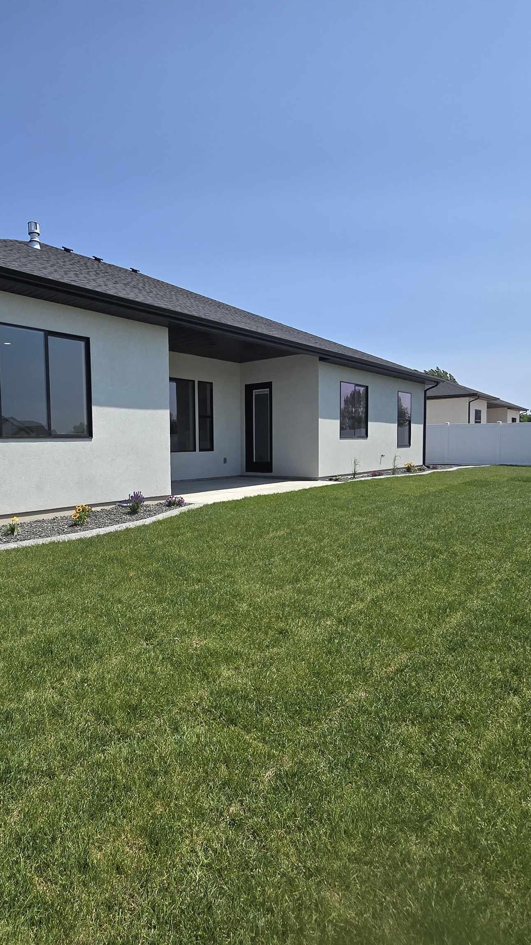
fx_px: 476
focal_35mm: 19
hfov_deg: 57.2
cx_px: 181
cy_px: 473
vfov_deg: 89.6
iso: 50
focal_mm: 2.2
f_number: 2.2
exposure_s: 1/3177
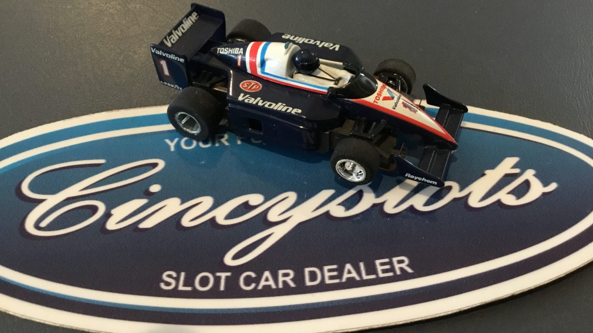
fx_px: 535
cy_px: 137
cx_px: 297
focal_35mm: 34
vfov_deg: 34.5
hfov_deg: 58.0
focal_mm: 3.3
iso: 200
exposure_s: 1/15
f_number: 2.4
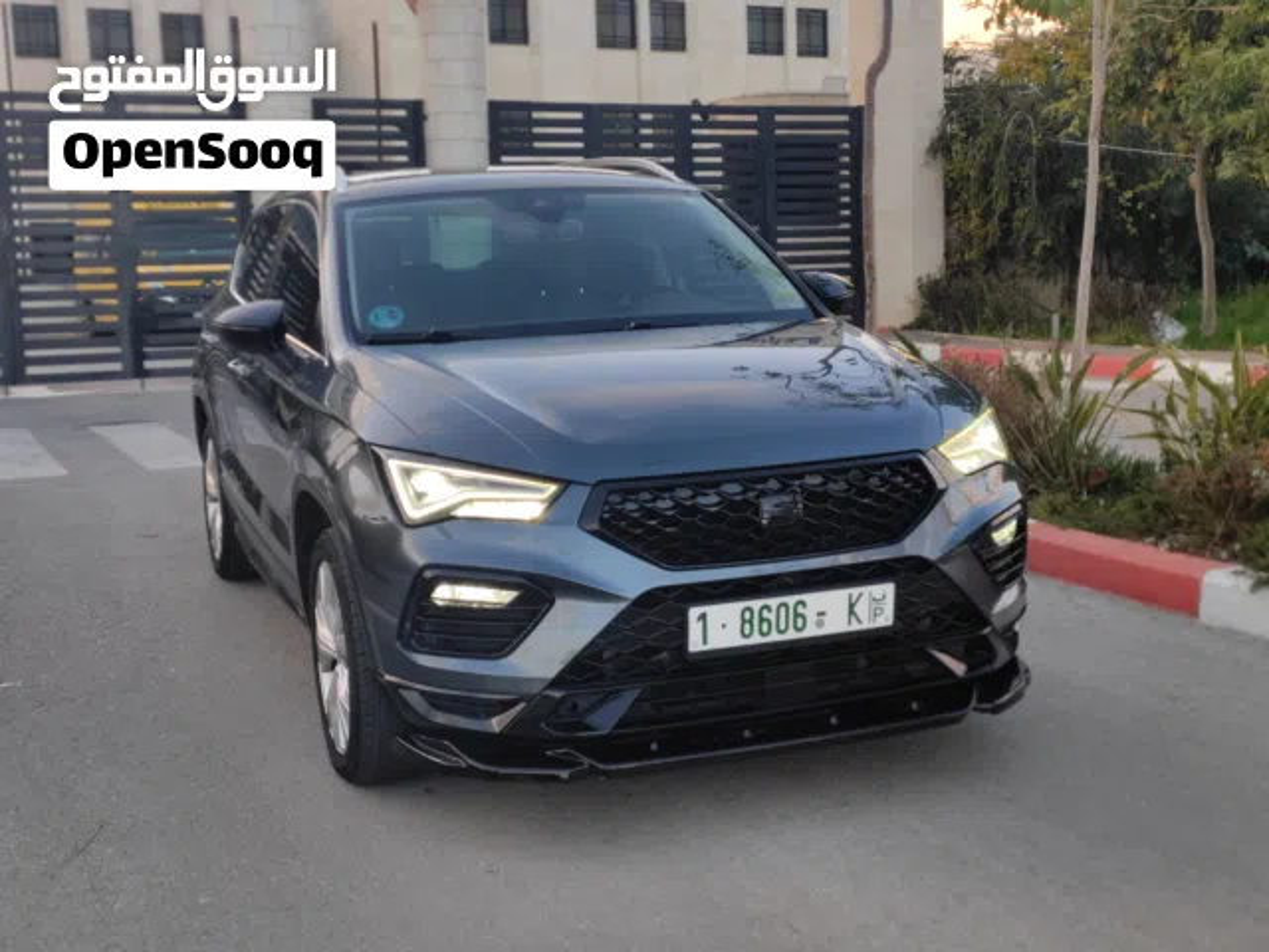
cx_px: 634
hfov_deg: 91.0
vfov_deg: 74.7
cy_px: 476
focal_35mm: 17
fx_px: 623
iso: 56
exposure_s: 1/120
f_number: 1.79
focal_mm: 4.74
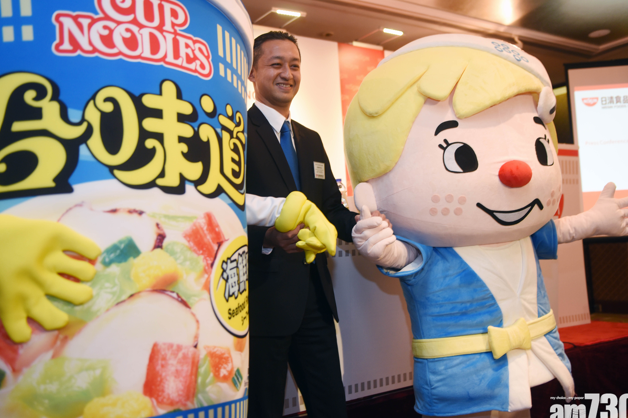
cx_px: 300
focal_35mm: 35
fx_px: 610
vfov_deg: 37.8
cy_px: 200
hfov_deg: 54.4
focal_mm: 32
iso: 1000
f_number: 2.8
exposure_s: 1/100
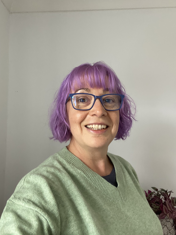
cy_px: 118
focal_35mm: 30
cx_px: 88
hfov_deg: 46.8
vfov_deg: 60.0
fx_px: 203
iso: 320
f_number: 2.2
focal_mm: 2.71
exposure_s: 1/50
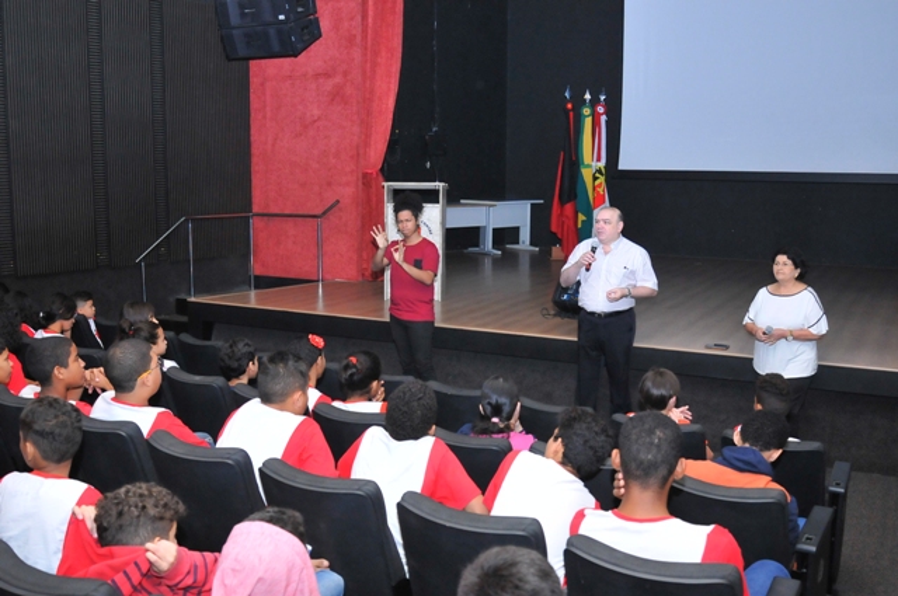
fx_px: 897
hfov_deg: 53.2
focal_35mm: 36
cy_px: 298
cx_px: 449
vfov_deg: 36.8
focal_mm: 24
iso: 1600
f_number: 4.5
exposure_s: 1/250
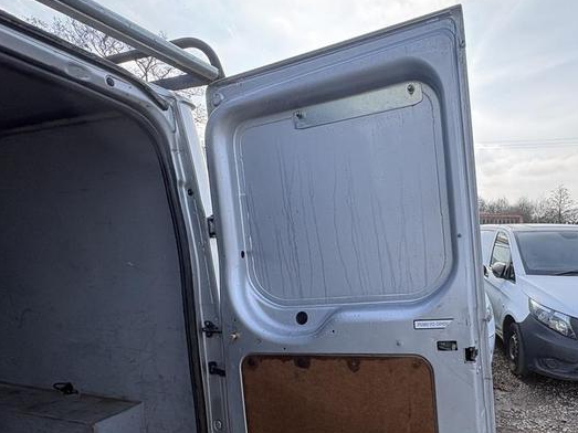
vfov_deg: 56.0
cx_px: 387
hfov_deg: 69.5
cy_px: 277
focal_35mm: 24
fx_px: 401
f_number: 2.2
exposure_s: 1/495
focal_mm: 2.22
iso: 40
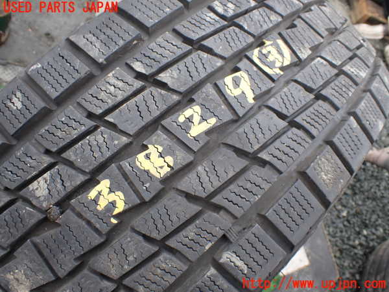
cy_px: 146
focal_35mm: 30
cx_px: 194
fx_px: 337
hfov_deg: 60.0
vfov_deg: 46.8
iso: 100
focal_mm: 5.4
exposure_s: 1/160
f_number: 3.2
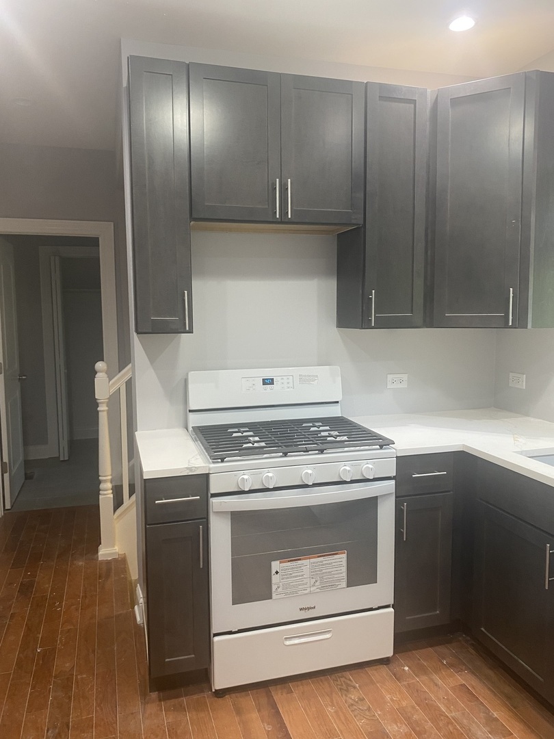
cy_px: 370
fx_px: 555
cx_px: 277
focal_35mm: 26
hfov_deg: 53.1
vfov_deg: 67.3
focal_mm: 4.25
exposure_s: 1/60
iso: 125
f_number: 1.8
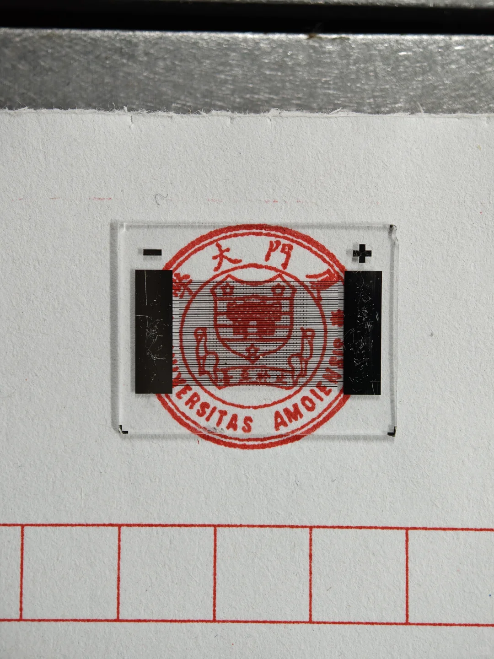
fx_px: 1332
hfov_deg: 21.0
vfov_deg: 27.8
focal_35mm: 70
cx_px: 247
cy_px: 330
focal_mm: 16.53
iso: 640
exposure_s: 1/50
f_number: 2.1
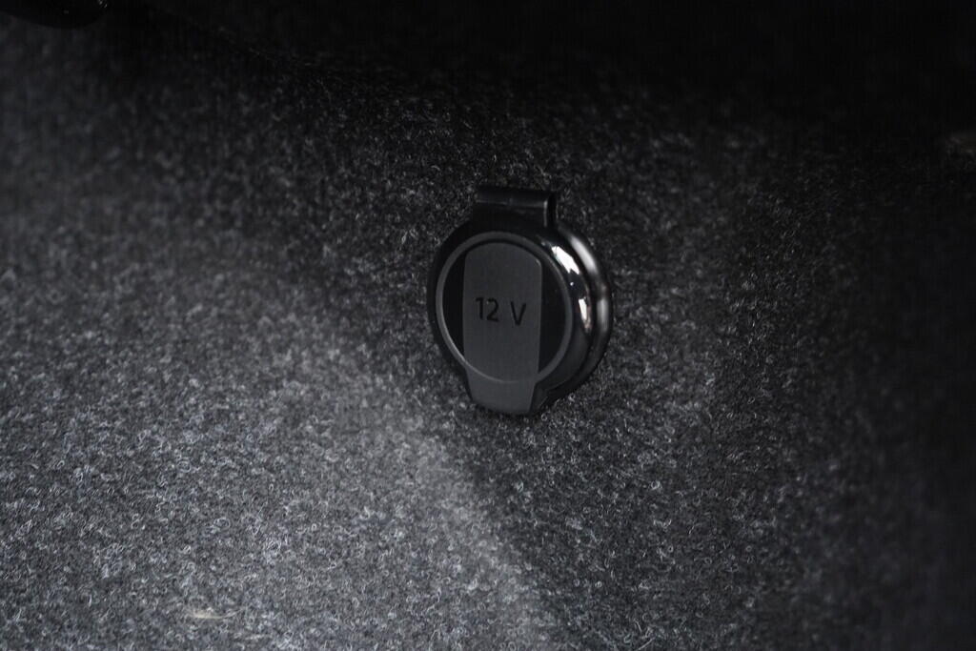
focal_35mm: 36
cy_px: 326
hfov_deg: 53.1
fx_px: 976
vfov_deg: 36.9
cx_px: 488
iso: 2000
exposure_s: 1/40
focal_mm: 24
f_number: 2.8
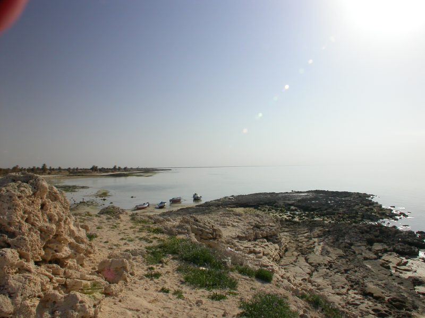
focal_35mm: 38
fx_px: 467
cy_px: 159
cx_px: 212
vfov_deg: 37.7
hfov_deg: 49.0
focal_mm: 7.85
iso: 100
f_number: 6.7
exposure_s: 1/224
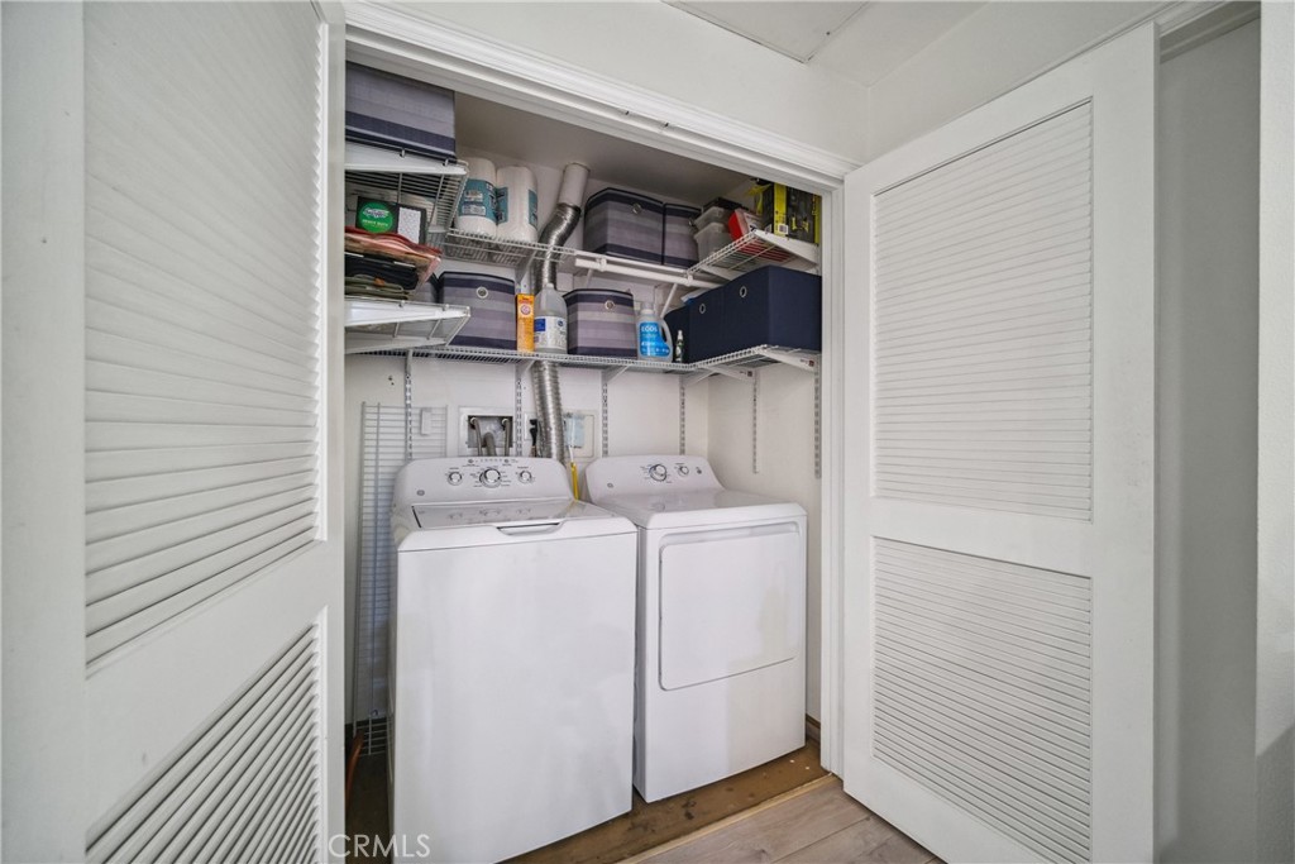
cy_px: 432
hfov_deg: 104.2
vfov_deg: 81.2
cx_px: 648
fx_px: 504
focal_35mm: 14
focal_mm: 9
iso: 400
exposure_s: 1.1
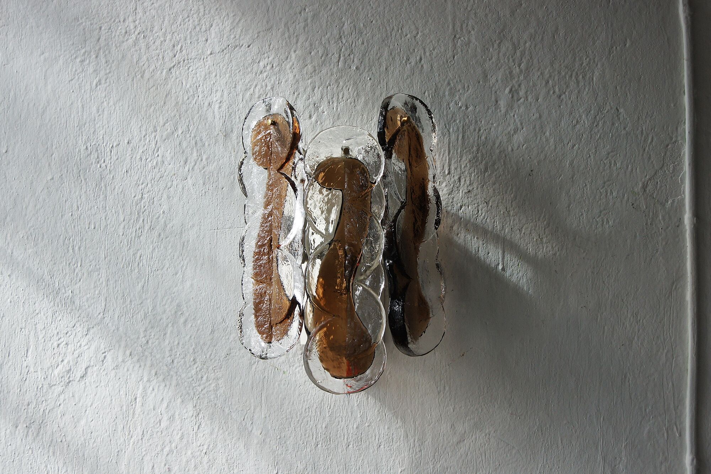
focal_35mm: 75
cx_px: 356
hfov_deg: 27.0
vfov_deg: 18.2
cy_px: 237
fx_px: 1481
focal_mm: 50
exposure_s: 1/400
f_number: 5.6
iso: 400
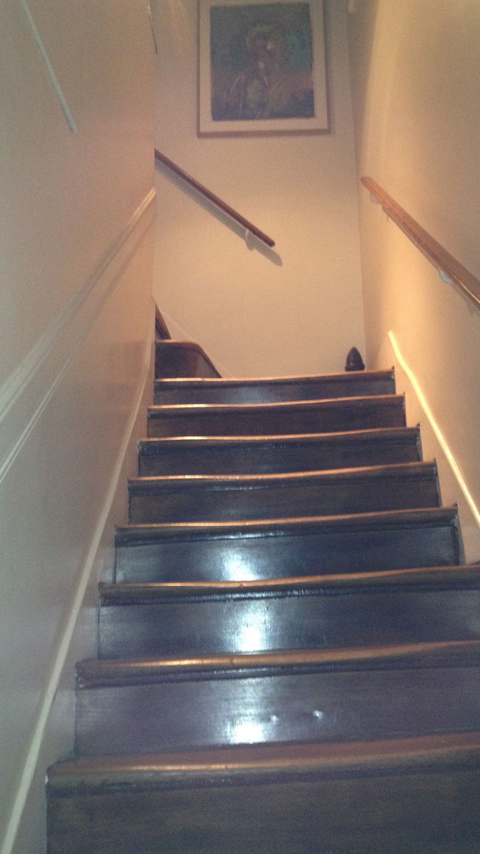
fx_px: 883
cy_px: 421
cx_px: 275
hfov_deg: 30.4
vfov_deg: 51.6
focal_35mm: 39
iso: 250
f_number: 2.4
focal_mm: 4.28
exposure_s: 1/16
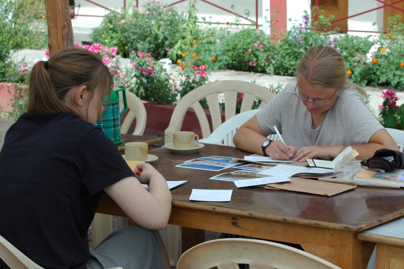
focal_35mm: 105
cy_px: 134
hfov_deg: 19.5
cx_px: 202
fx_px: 1178
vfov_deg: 13.0
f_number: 10
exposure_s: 1/160
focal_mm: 70
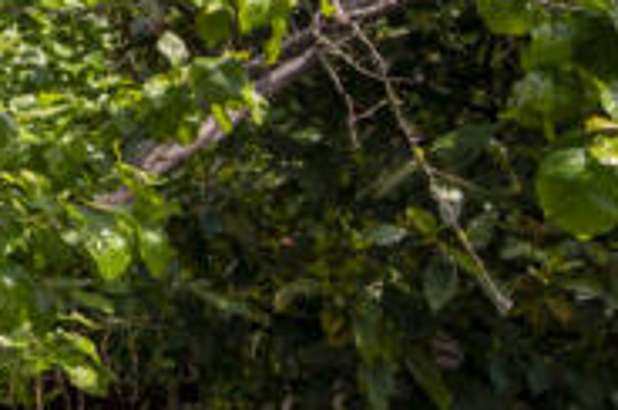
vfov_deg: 13.4
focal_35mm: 78
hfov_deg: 15.2
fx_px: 1337
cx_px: -853
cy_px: -536
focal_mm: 14
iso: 200
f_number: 8
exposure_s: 1/320
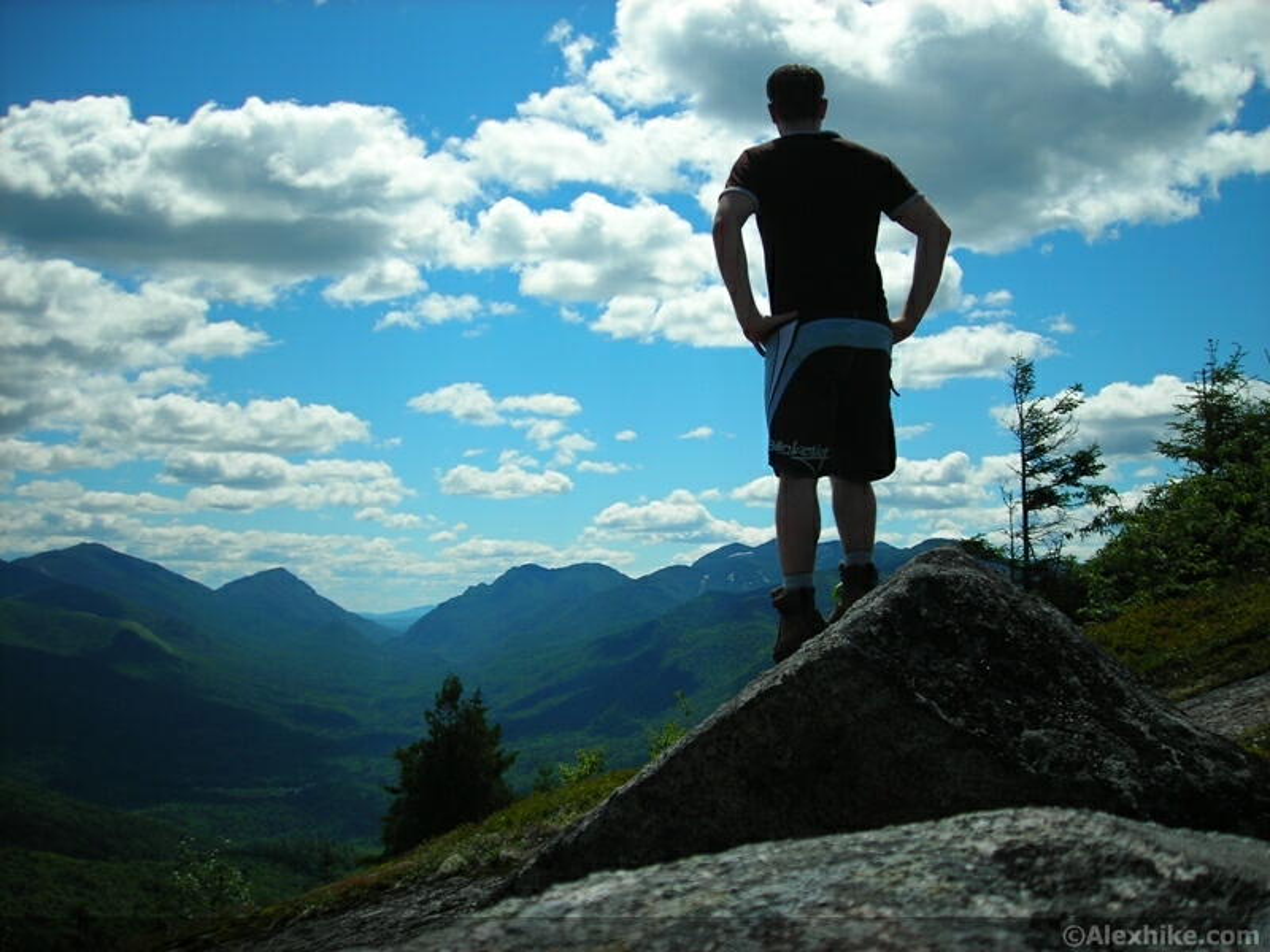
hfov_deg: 49.0
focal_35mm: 38
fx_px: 1394
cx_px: 635
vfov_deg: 37.7
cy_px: 476
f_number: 6.4
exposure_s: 1/327
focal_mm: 6.3
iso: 50
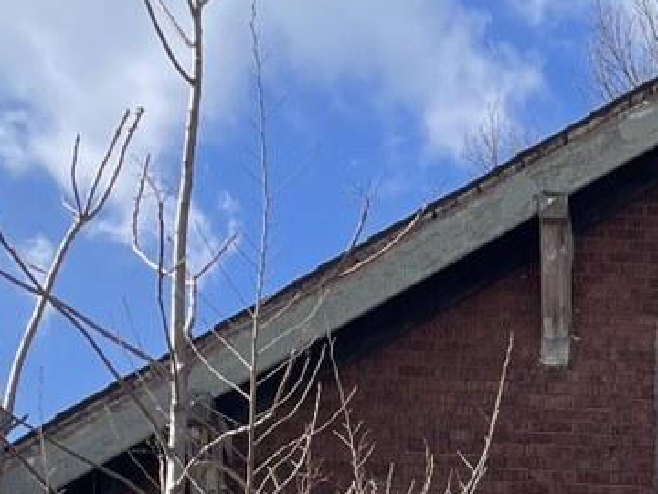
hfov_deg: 18.0
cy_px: 827
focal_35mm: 104
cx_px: 777
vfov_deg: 13.1
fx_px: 1977
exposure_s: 1/1575
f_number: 1.6
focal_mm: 4.2
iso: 32
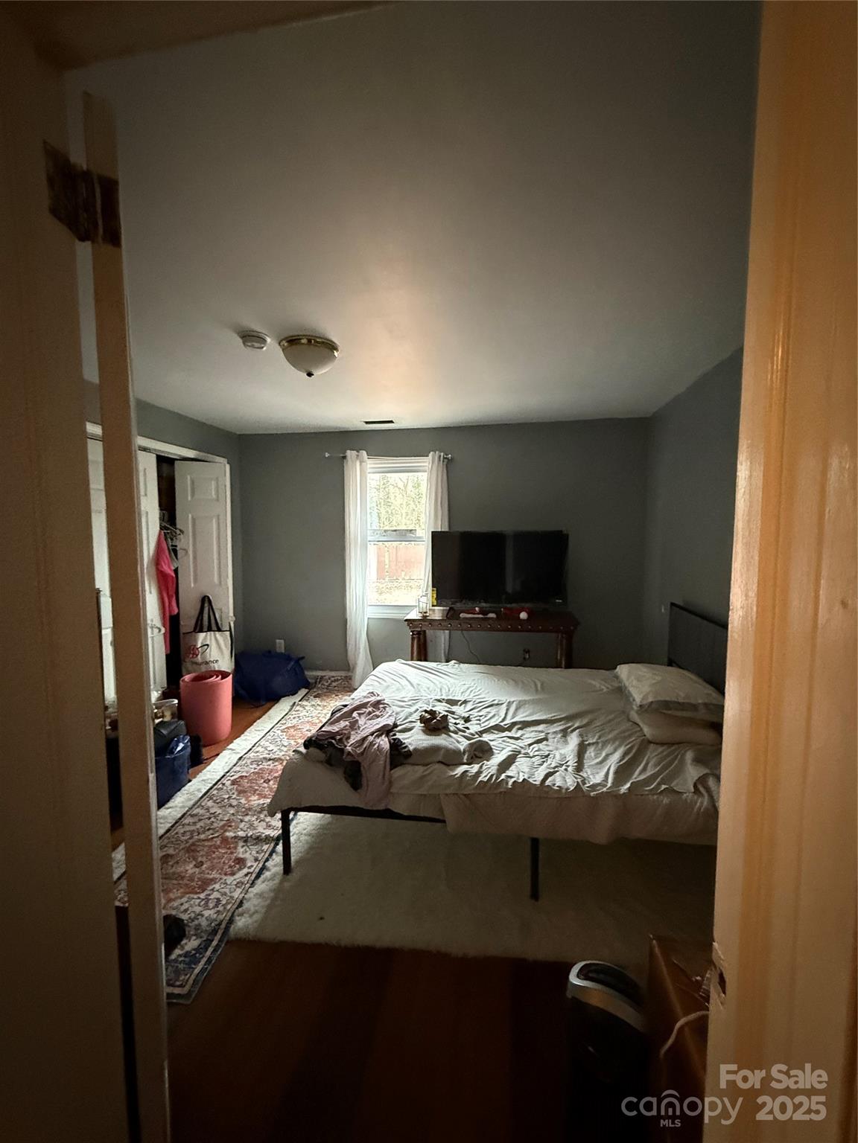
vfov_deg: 102.1
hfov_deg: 85.7
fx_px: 463
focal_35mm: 14
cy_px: 572
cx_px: 429
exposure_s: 1/40
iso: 1000
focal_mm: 2.22
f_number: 2.2
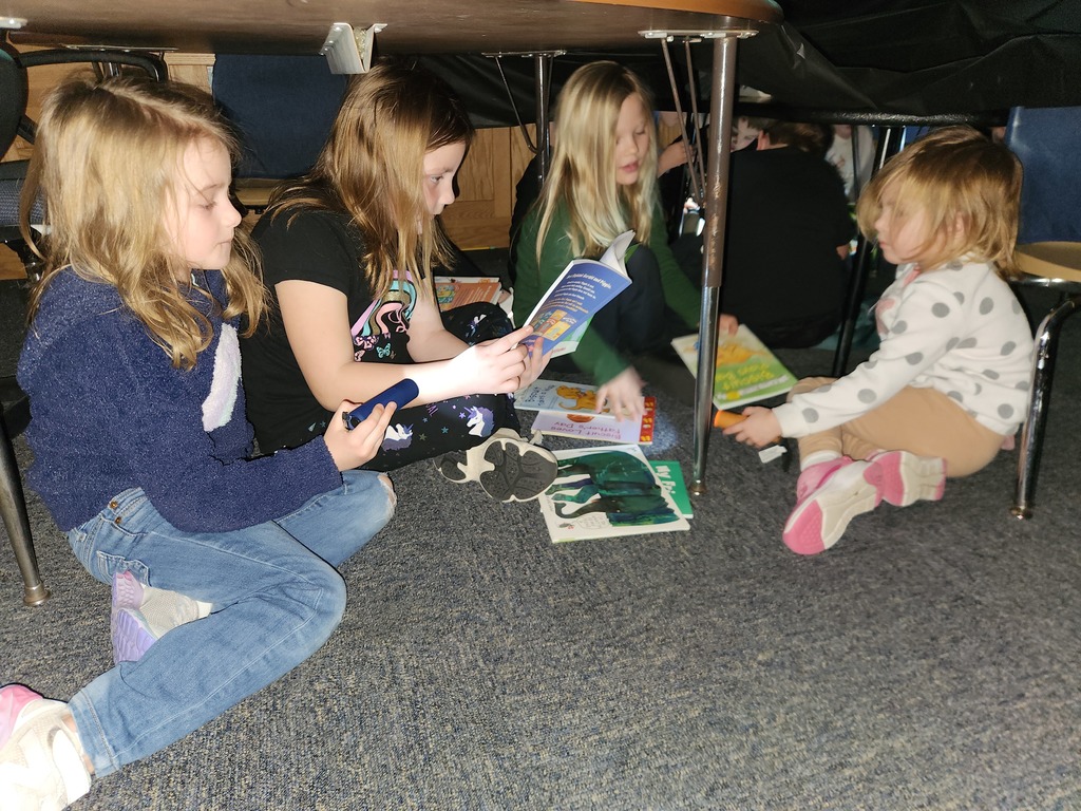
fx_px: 718
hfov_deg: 73.9
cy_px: 406
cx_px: 540
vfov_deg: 58.9
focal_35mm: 23
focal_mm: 5.4
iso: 125
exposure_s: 1/16
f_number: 1.8
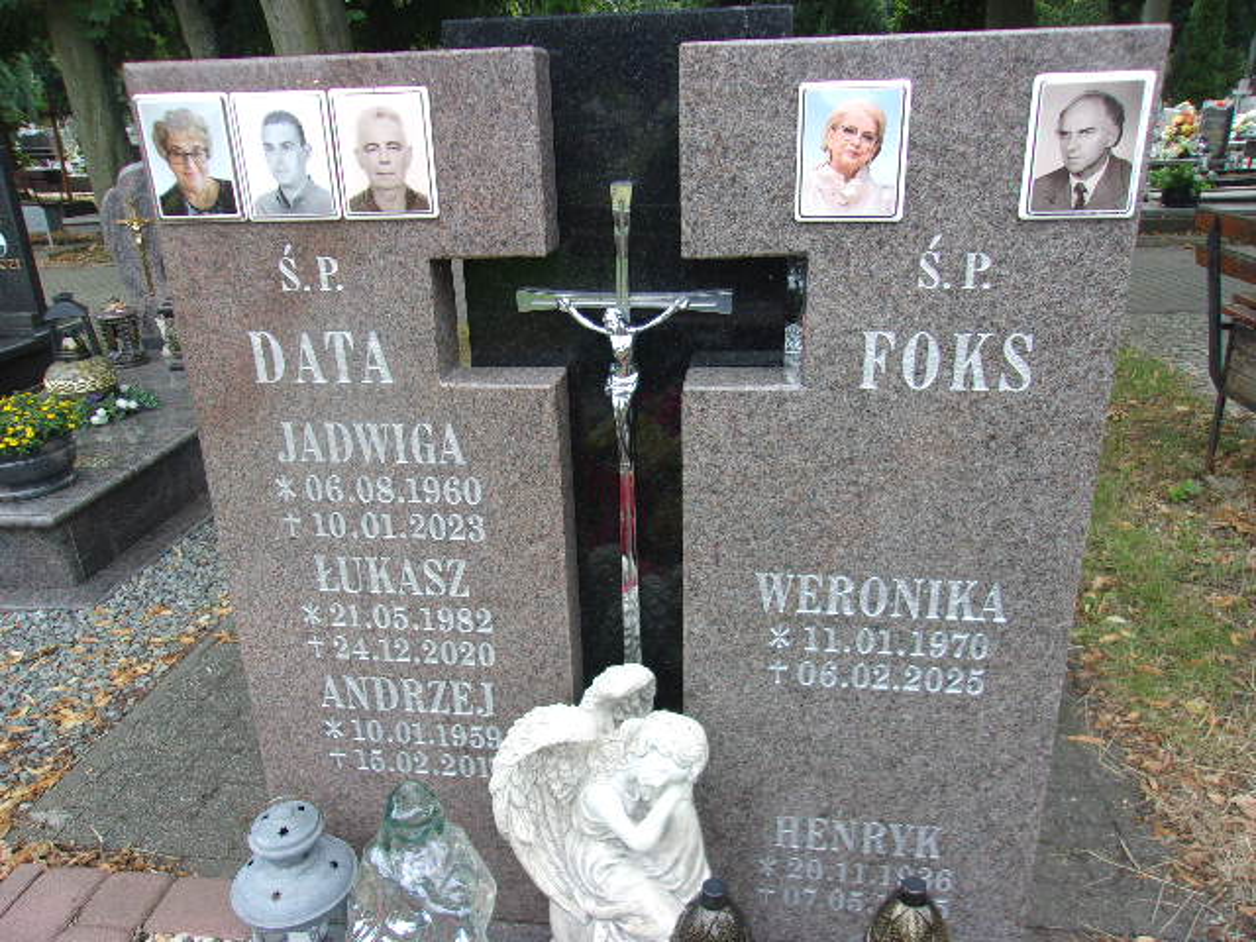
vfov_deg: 51.4
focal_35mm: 27
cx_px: 628
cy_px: 471
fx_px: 980
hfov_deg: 65.3
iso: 80
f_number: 3
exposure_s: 1/180
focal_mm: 4.9
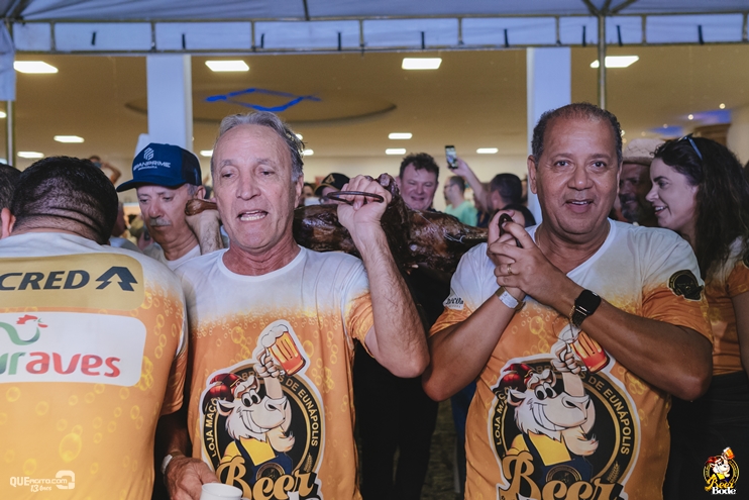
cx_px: 374
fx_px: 749
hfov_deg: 53.1
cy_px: 250
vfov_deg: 36.9
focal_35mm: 36
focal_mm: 24
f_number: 2.5
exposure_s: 1/500
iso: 2500
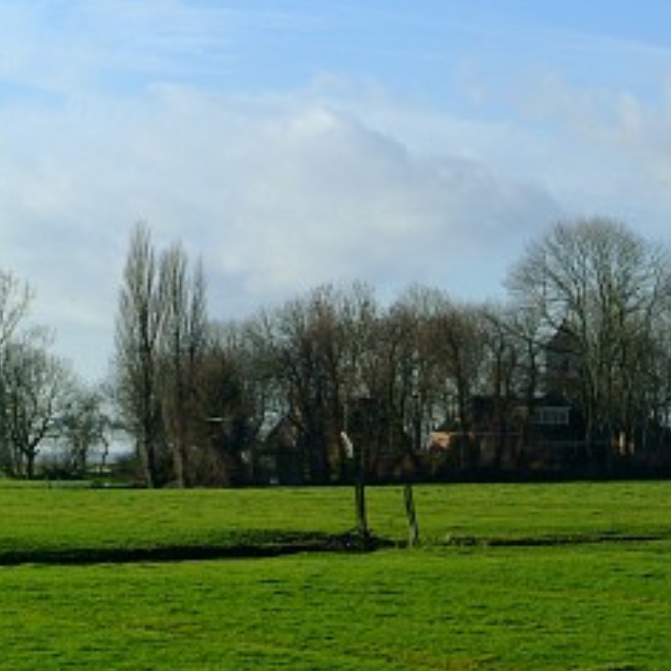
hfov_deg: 12.3
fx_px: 3092
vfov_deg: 12.4
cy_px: 343
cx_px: 523
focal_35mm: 141
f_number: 13
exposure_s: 1/350
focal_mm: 58
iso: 400
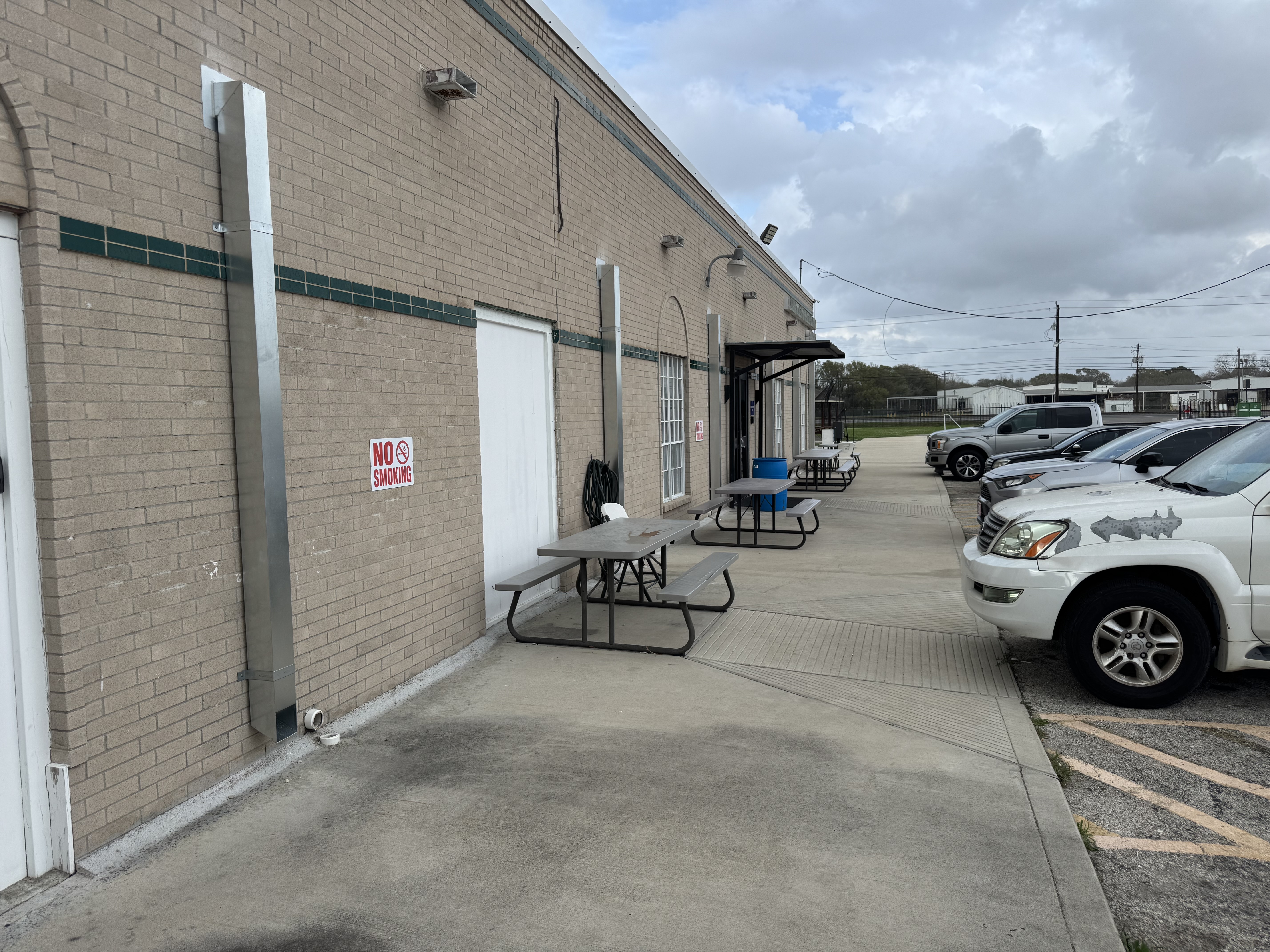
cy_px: 476
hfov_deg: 71.6
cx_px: 635
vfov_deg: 56.8
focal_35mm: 24
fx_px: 881
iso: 80
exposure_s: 1/2105
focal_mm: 6.76
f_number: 1.78
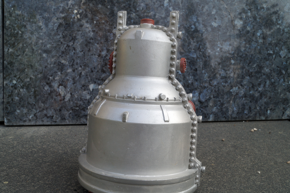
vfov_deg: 34.2
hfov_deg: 49.6
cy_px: 96
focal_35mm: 39
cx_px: 145
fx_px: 314
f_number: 16
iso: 250
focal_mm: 26
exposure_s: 1/60
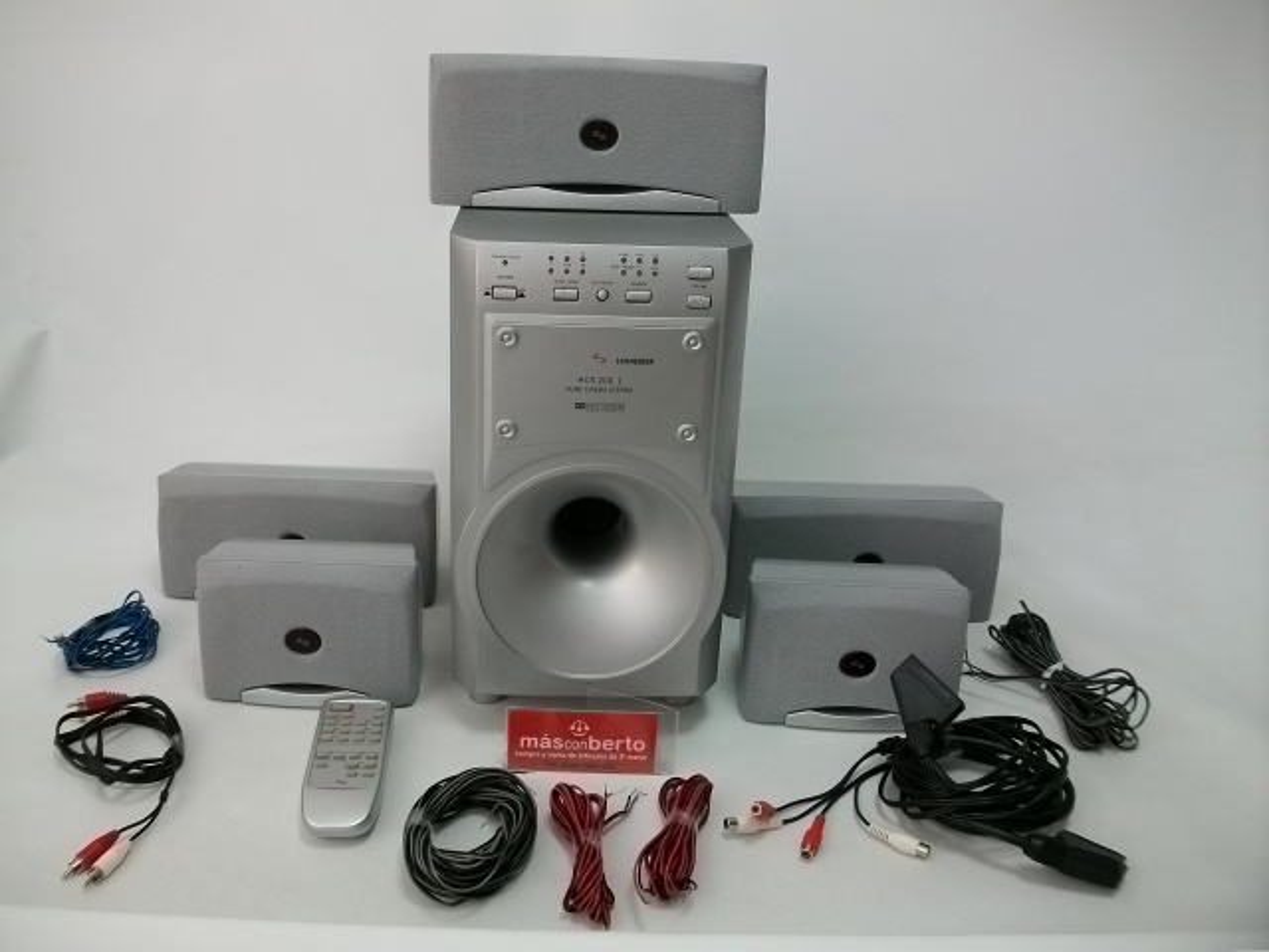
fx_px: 1173
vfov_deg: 44.2
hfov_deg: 56.8
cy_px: 476
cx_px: 634
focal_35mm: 32
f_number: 2.9
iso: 147
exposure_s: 1/40
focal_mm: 5.7
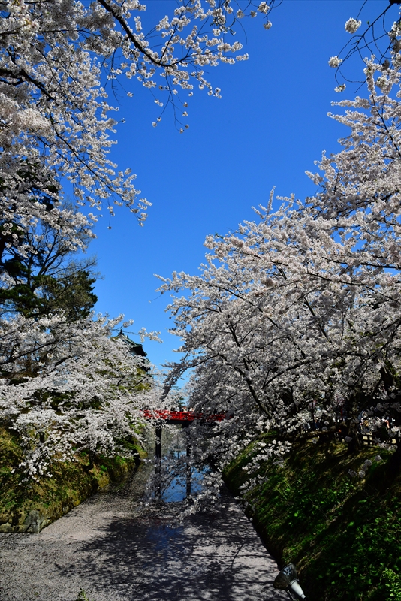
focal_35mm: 24
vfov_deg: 73.7
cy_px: 300
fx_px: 401
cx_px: 200
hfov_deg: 53.2
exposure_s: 1/640
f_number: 13
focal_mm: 24
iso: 400
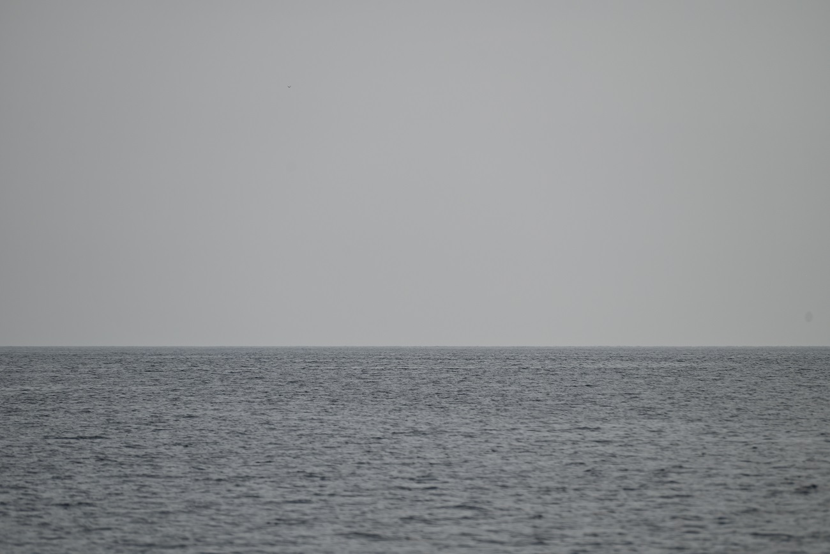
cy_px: 277
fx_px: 6225
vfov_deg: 5.1
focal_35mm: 270
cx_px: 415
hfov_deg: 7.6
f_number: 6.3
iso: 100
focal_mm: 270
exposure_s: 1/1250
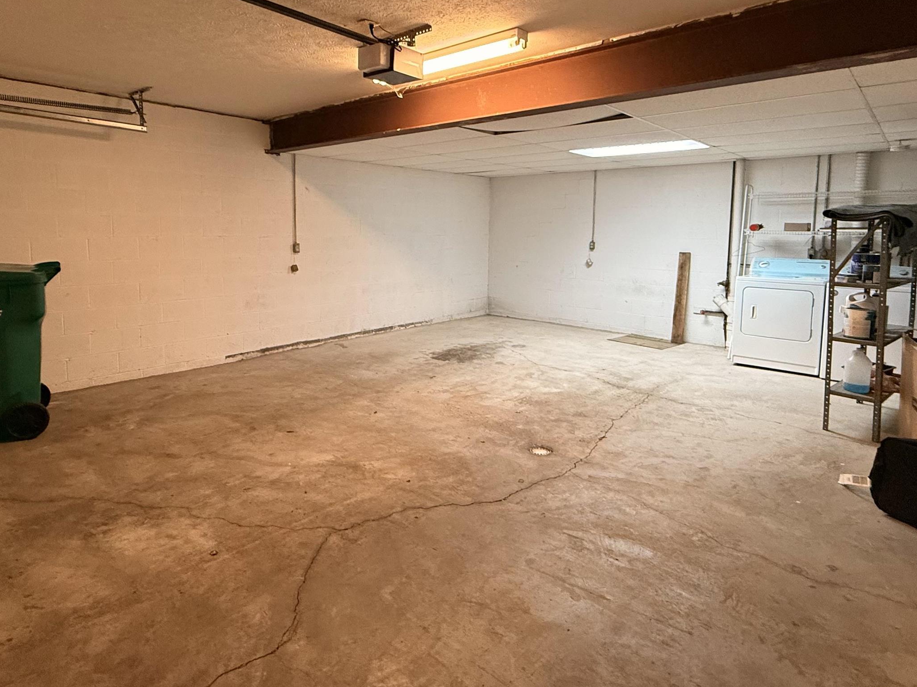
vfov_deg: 62.9
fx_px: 556
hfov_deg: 78.8
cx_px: 422
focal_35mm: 21
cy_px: 275
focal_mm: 2.22
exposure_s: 1/60
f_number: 2.2
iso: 400
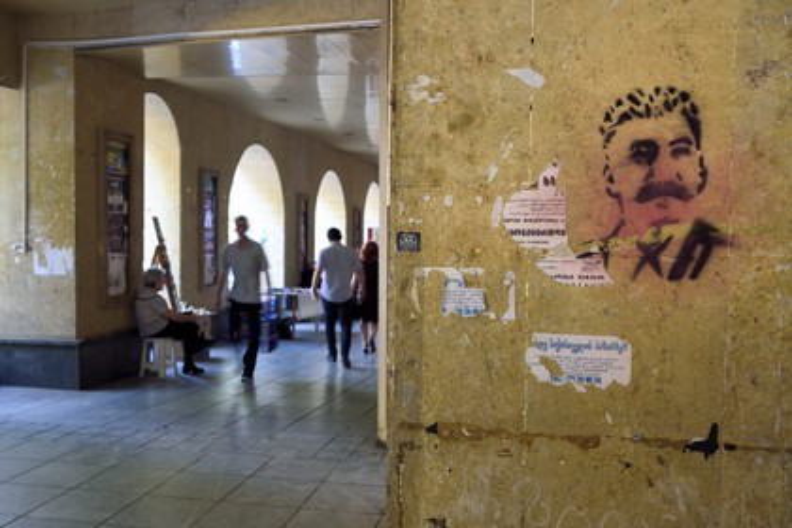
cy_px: 264
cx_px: 396
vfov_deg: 41.1
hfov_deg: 58.7
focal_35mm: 32
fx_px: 704
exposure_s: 1/10
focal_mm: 32
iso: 200
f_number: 5.6
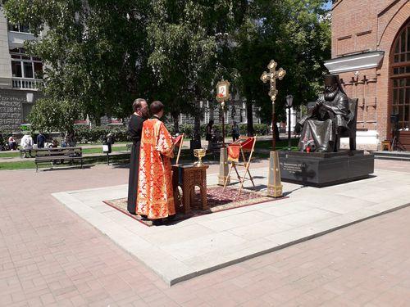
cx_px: 205
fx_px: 320
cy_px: 154
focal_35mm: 27
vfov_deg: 51.4
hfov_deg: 65.3
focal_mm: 3.6
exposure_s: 1/1192
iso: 40
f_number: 1.9
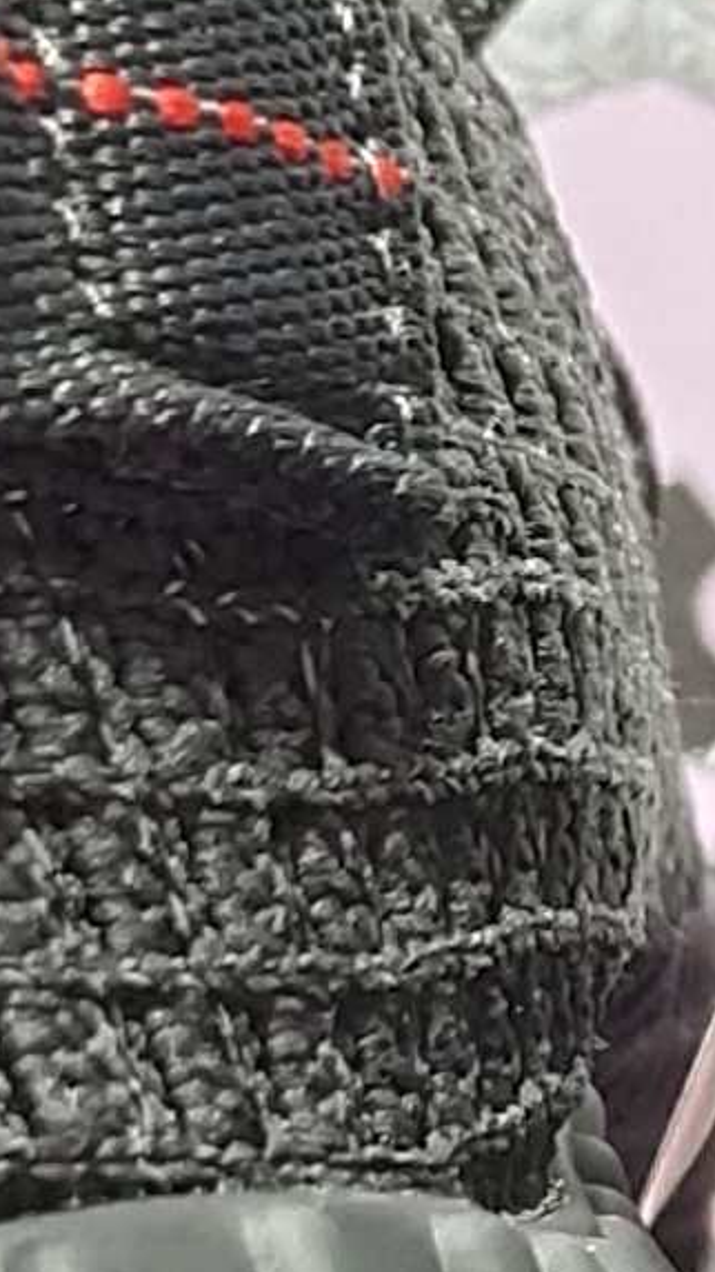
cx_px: 826
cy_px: 912
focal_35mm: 230
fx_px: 7758
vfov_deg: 9.4
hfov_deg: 5.3
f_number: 1.79
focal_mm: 4.35
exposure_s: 1/442
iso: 50
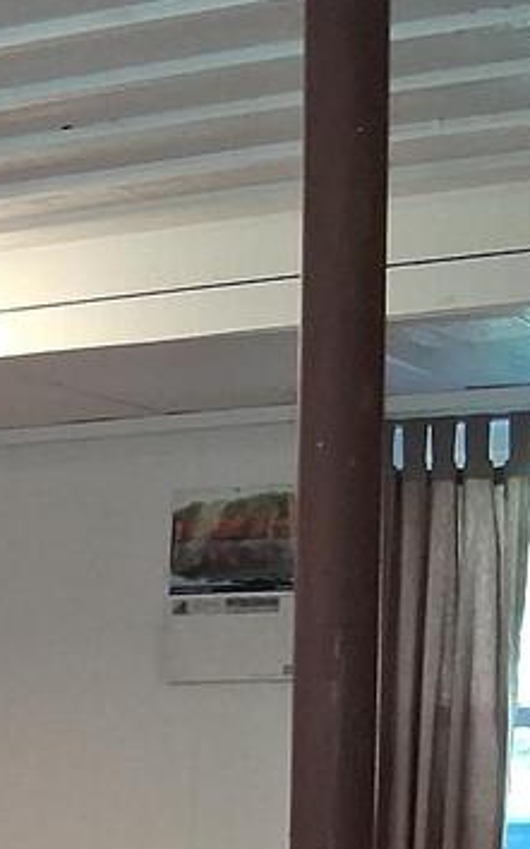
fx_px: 2591
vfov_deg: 17.8
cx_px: -873
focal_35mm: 112
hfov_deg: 9.8
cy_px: 971
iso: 250
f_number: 1.8
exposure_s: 1/50
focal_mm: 3.98
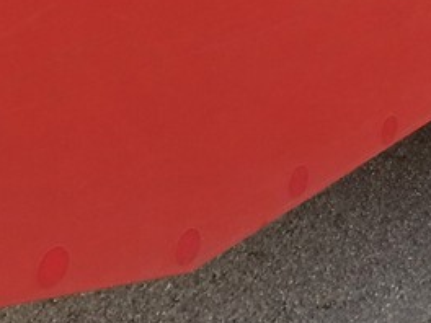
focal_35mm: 97
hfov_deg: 19.1
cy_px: -256
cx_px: 518
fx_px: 1208
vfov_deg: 13.7
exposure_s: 1/133
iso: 50
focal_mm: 4.65
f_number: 1.8
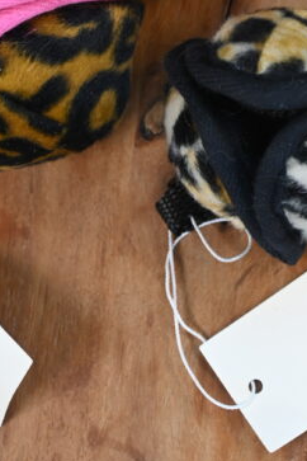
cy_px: 74
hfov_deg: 11.3
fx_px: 1546
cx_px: 195
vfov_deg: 16.8
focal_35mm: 121
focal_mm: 32.5
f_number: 5
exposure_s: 1/125
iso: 640
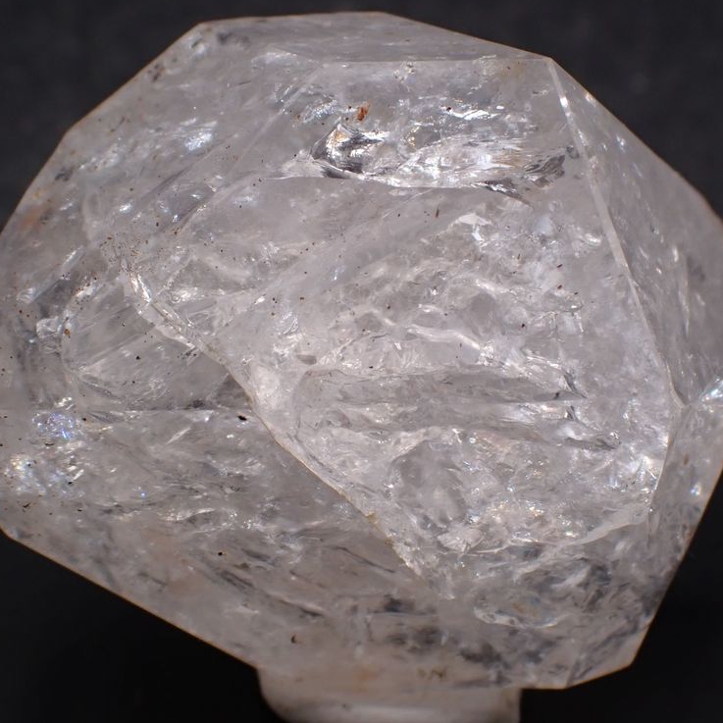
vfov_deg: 14.5
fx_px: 2836
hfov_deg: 14.5
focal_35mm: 120
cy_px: 357
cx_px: 357
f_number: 6.3
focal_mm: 18
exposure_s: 1/400
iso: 250
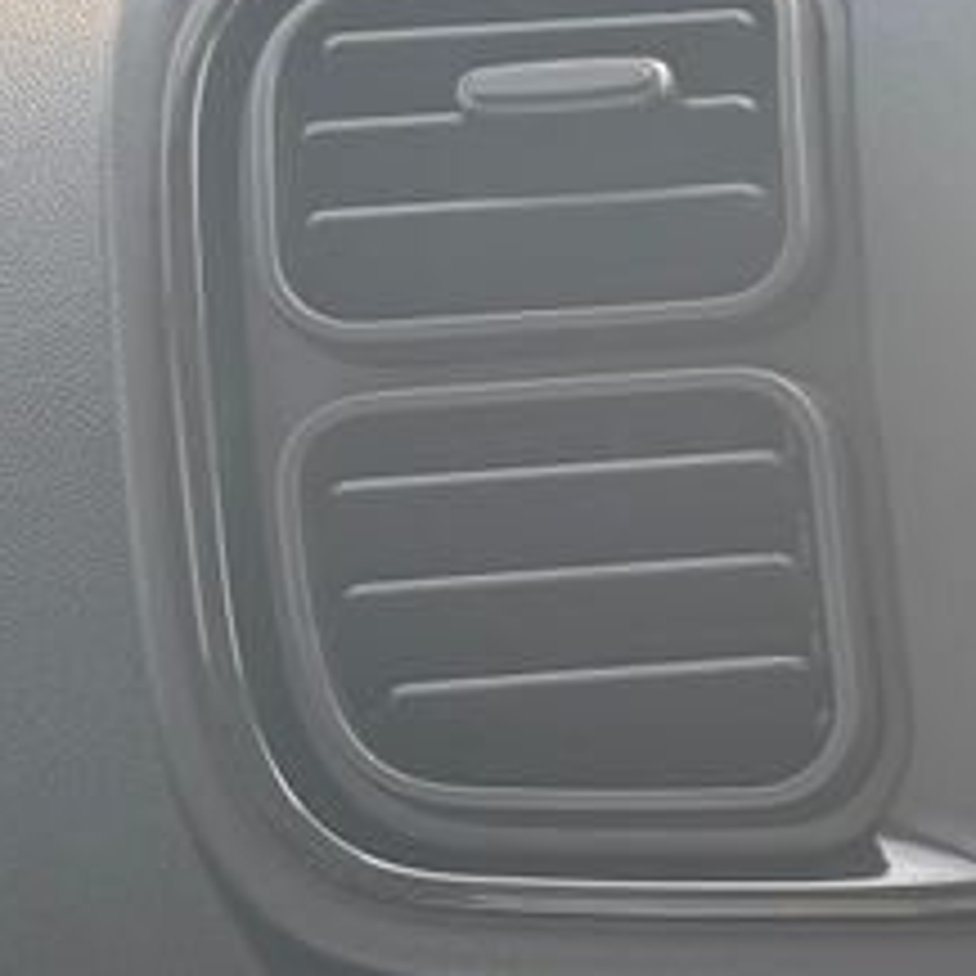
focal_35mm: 100
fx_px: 3190
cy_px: 1084
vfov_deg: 16.8
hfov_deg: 14.3
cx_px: 1997
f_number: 1.78
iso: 80
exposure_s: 1/370
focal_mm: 6.76
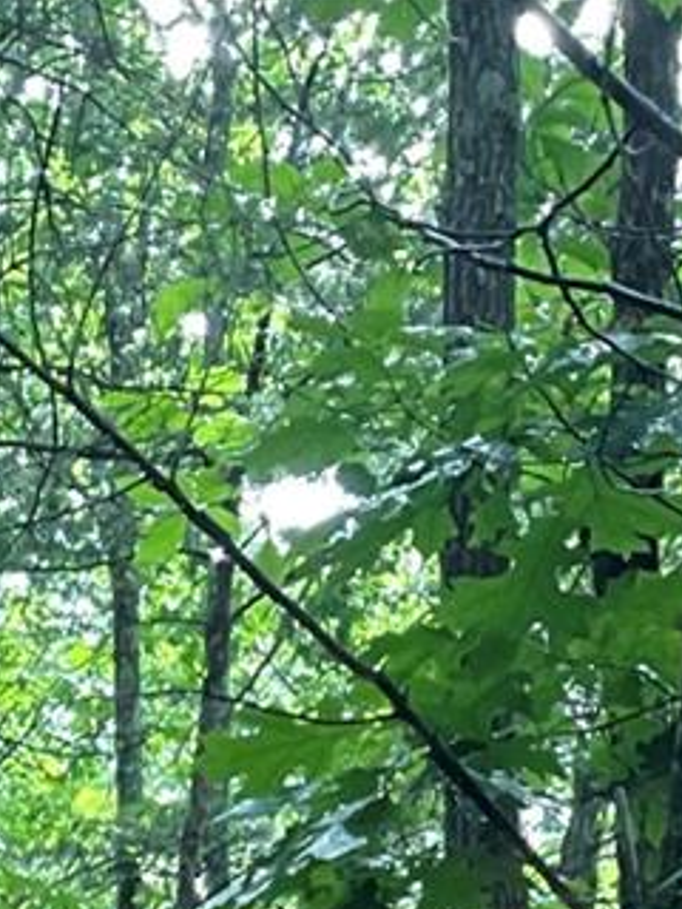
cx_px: -929
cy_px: 2176
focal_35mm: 139
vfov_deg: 11.7
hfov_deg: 9.5
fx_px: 3651
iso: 50
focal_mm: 3
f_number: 1.8
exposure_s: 1/60
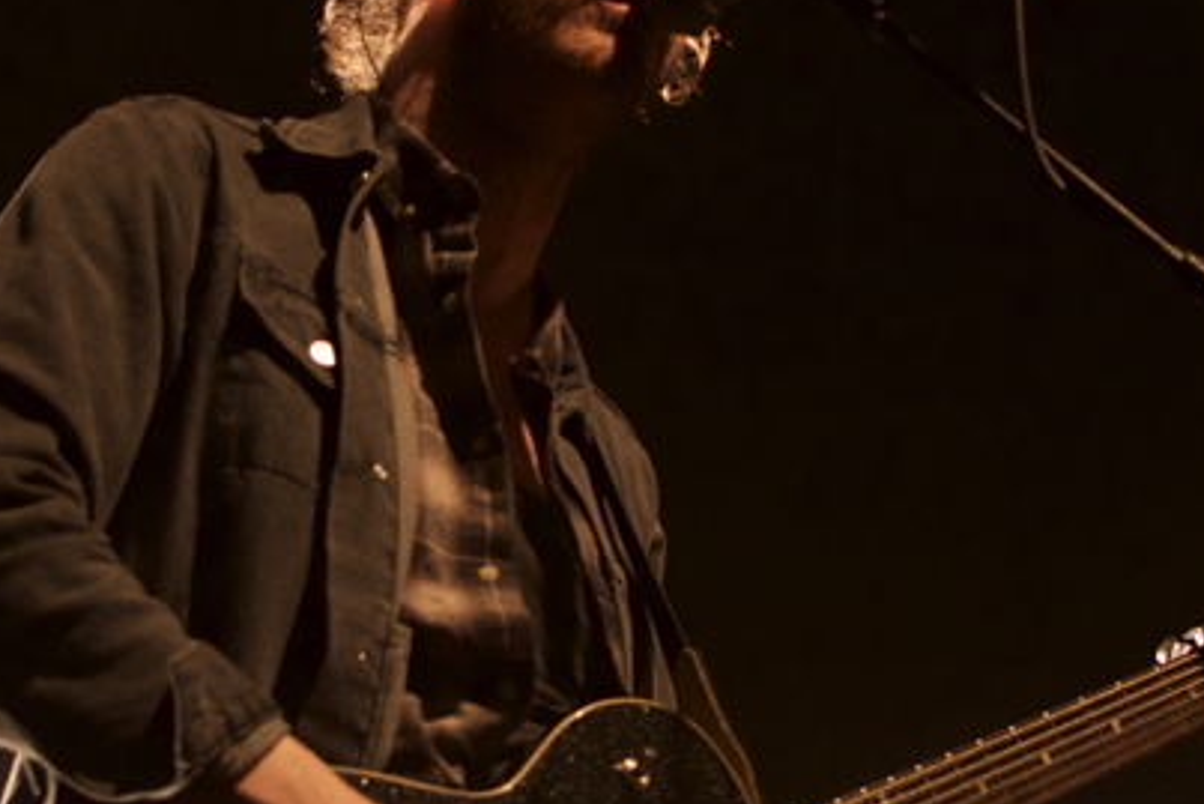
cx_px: 586
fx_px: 4357
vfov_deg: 10.5
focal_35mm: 130
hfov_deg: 15.7
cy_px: 381
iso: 1000
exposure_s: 1/200
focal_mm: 35
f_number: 2.8
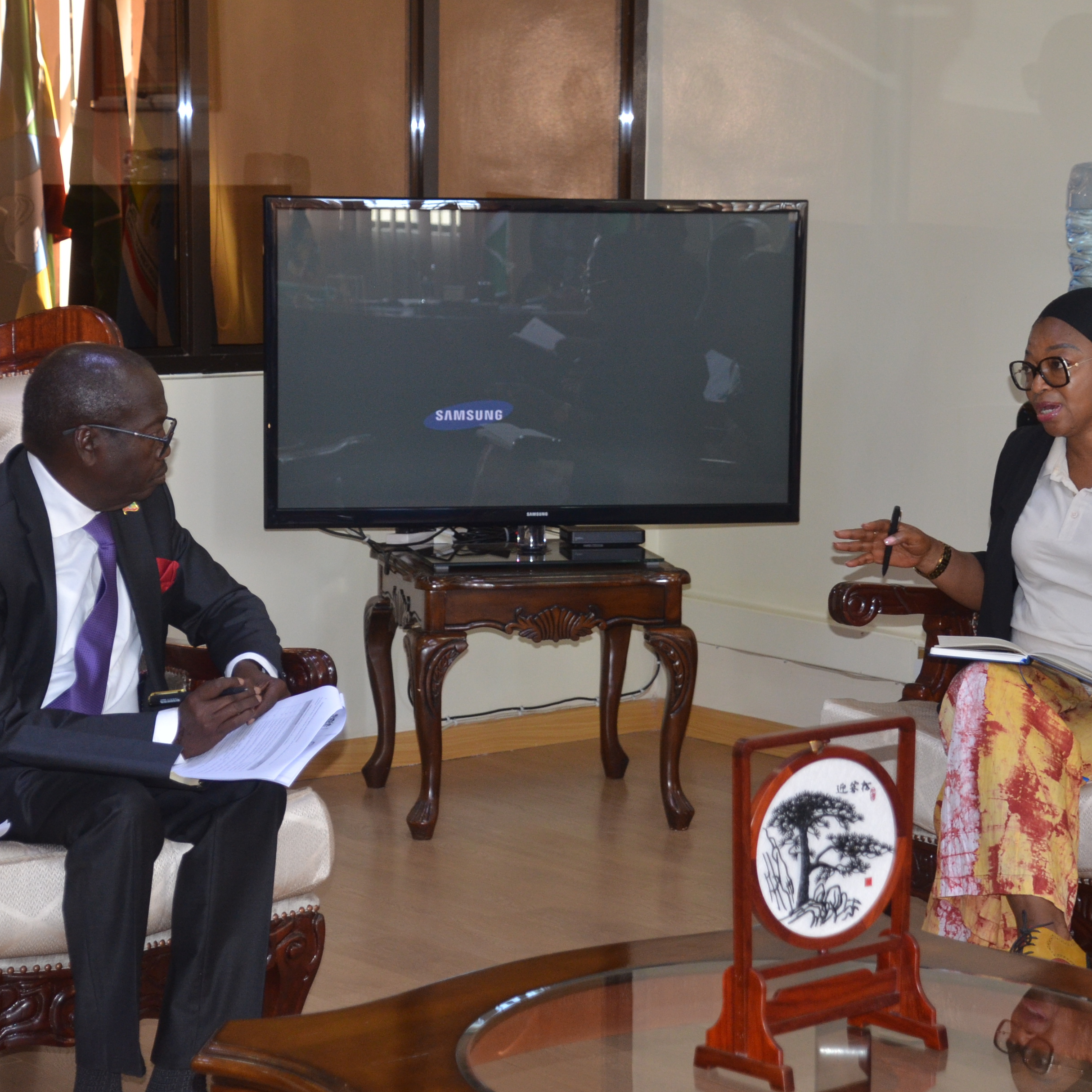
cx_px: 528
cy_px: 550
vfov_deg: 18.7
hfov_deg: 18.7
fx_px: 3319
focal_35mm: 93
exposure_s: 1/60
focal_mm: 48
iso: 800
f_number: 4.5
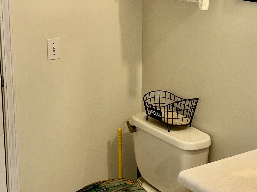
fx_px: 475
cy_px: 63
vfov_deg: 22.8
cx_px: 143
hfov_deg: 30.2
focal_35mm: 64
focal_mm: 5.7
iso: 50
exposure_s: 1/18
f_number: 1.5
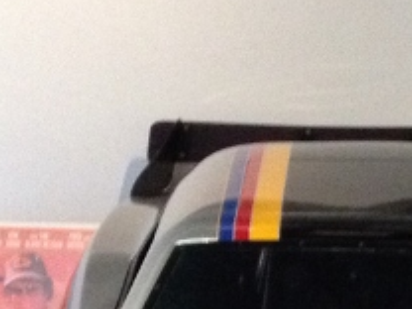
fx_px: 2047
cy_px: 703
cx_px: 368
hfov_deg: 11.4
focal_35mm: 172
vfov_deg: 8.1
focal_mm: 4.28
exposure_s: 1/15
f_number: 2.4
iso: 500
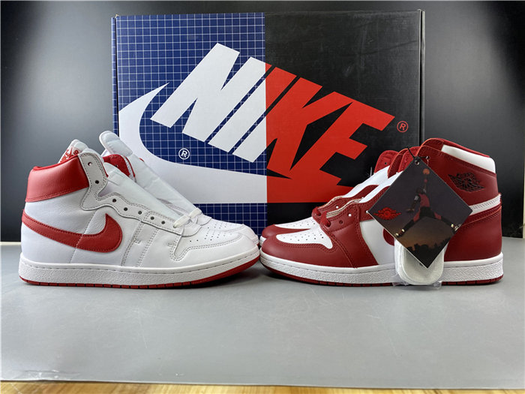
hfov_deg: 67.3
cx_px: 262
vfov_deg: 53.1
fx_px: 394
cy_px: 197
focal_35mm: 26
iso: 80
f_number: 1.8
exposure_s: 1/100
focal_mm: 4.25
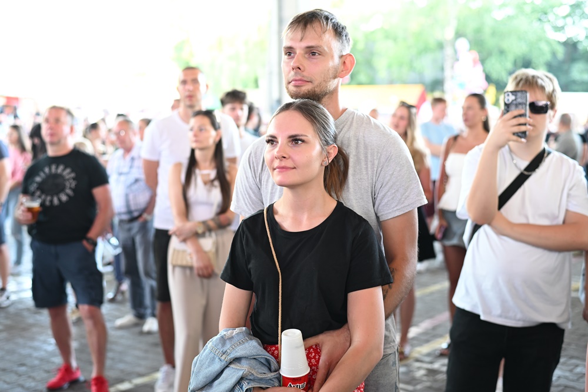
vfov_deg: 27.0
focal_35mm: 50
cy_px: 196
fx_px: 817
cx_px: 294
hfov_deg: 39.6
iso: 800
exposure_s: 1/50
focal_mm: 50
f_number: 2.8
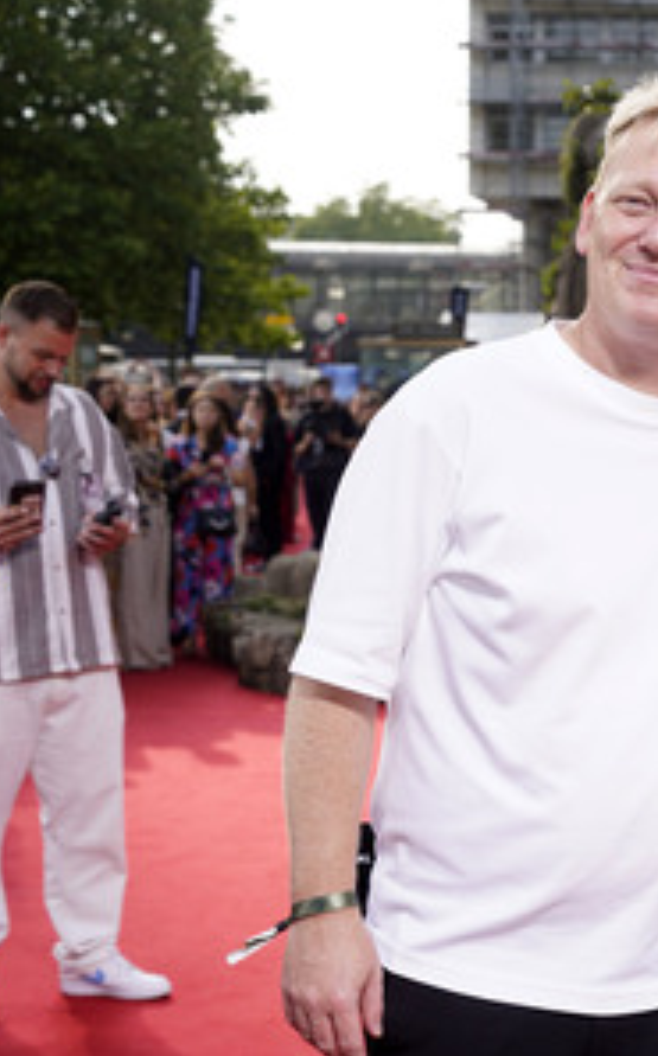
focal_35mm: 79
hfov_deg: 15.9
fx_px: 2272
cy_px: 526
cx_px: 756
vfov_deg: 26.2
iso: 100
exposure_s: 1/160
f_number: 5.6
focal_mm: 51
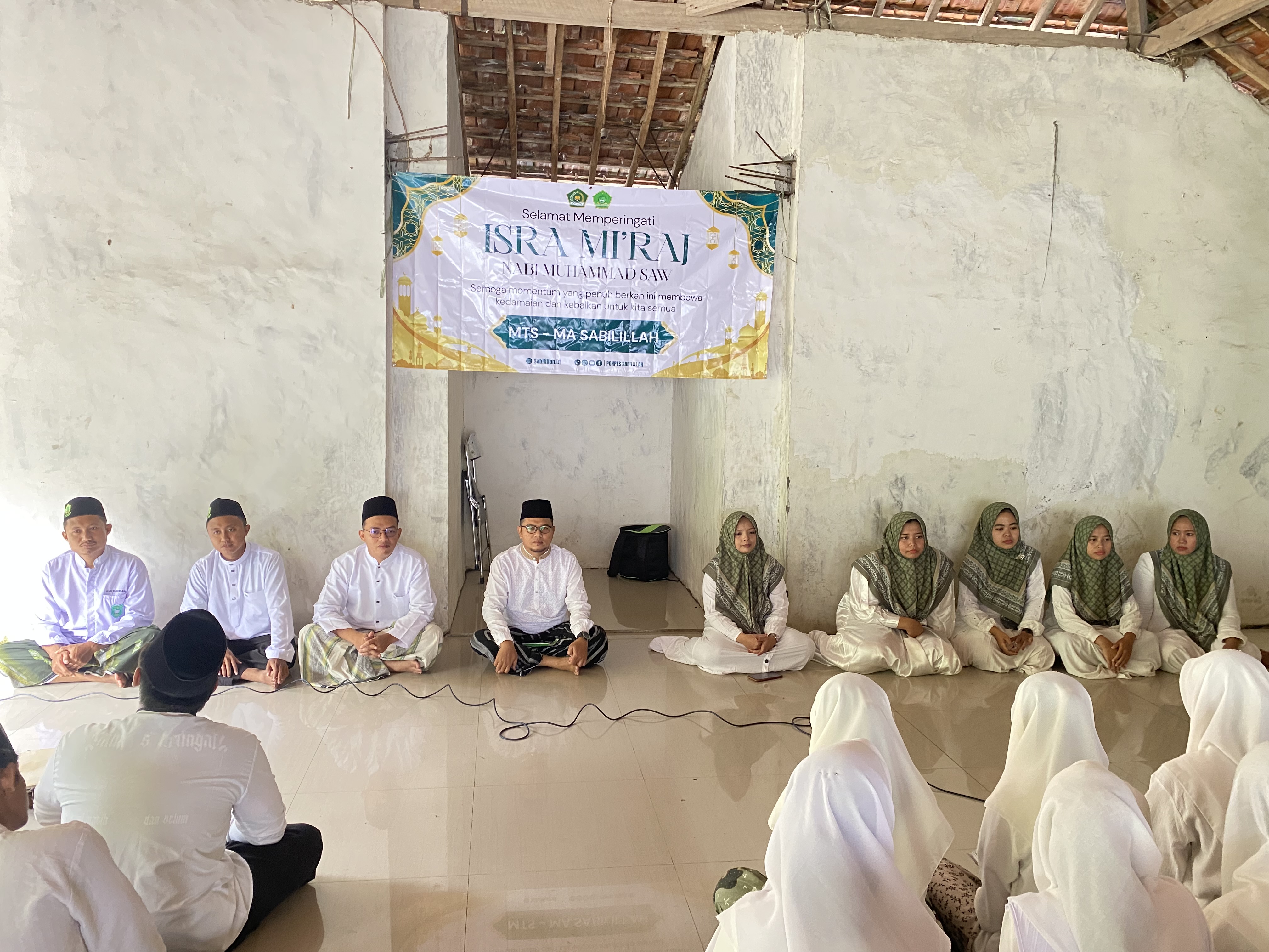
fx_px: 953
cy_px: 476
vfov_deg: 53.1
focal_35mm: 26
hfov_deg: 67.3
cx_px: 634
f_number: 1.8
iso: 400
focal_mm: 4.25
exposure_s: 1/60
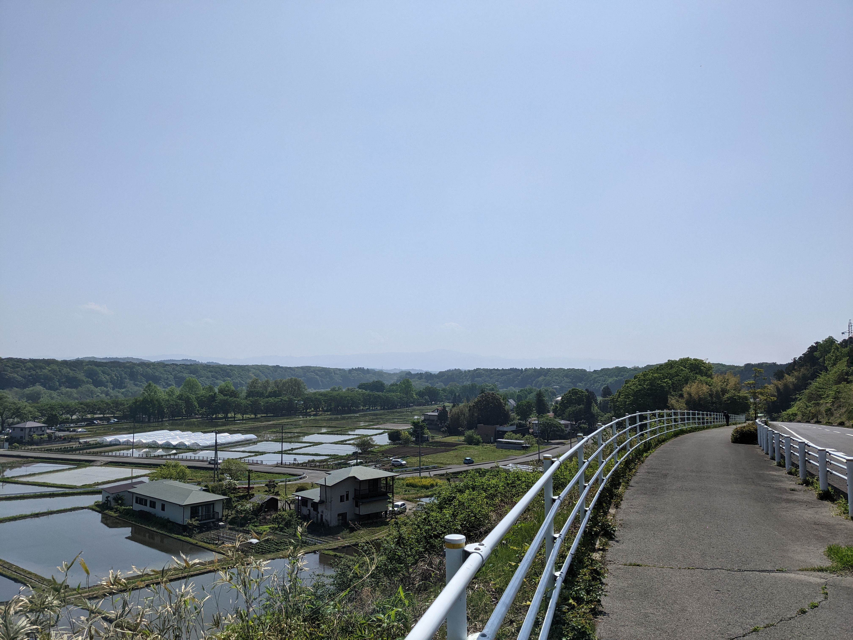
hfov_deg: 65.3
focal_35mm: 27
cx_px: 426
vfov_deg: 51.4
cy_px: 320
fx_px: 665
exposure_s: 1/7812
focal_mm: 4.38
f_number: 1.73
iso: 78
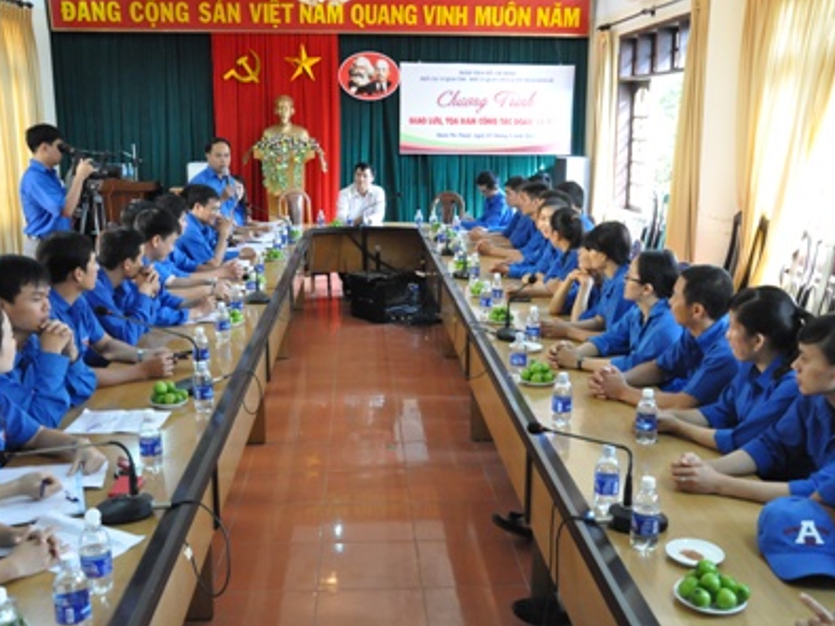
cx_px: 412
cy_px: 313
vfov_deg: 39.6
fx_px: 868
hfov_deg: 51.4
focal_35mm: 36
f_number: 7.1
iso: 3200
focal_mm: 22
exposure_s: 1/50
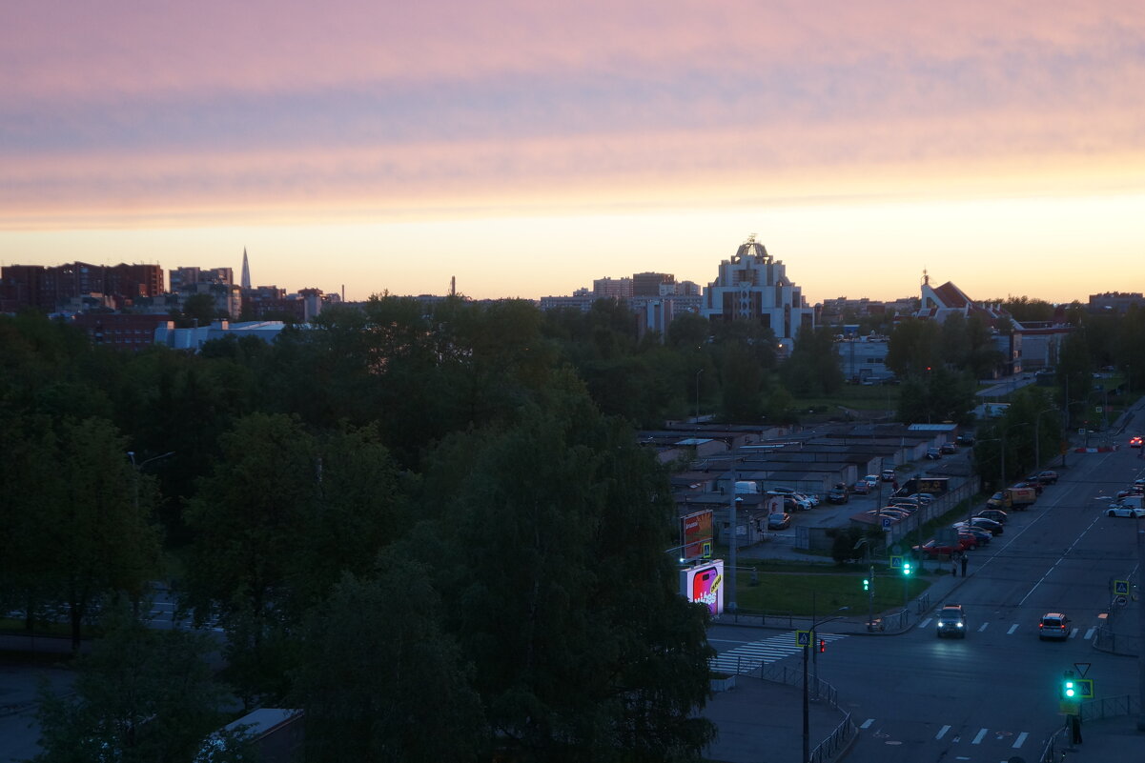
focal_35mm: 63
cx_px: 572
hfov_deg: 31.9
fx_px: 2004
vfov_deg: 21.6
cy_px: 382
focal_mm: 42
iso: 800
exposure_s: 1/80
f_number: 4.5
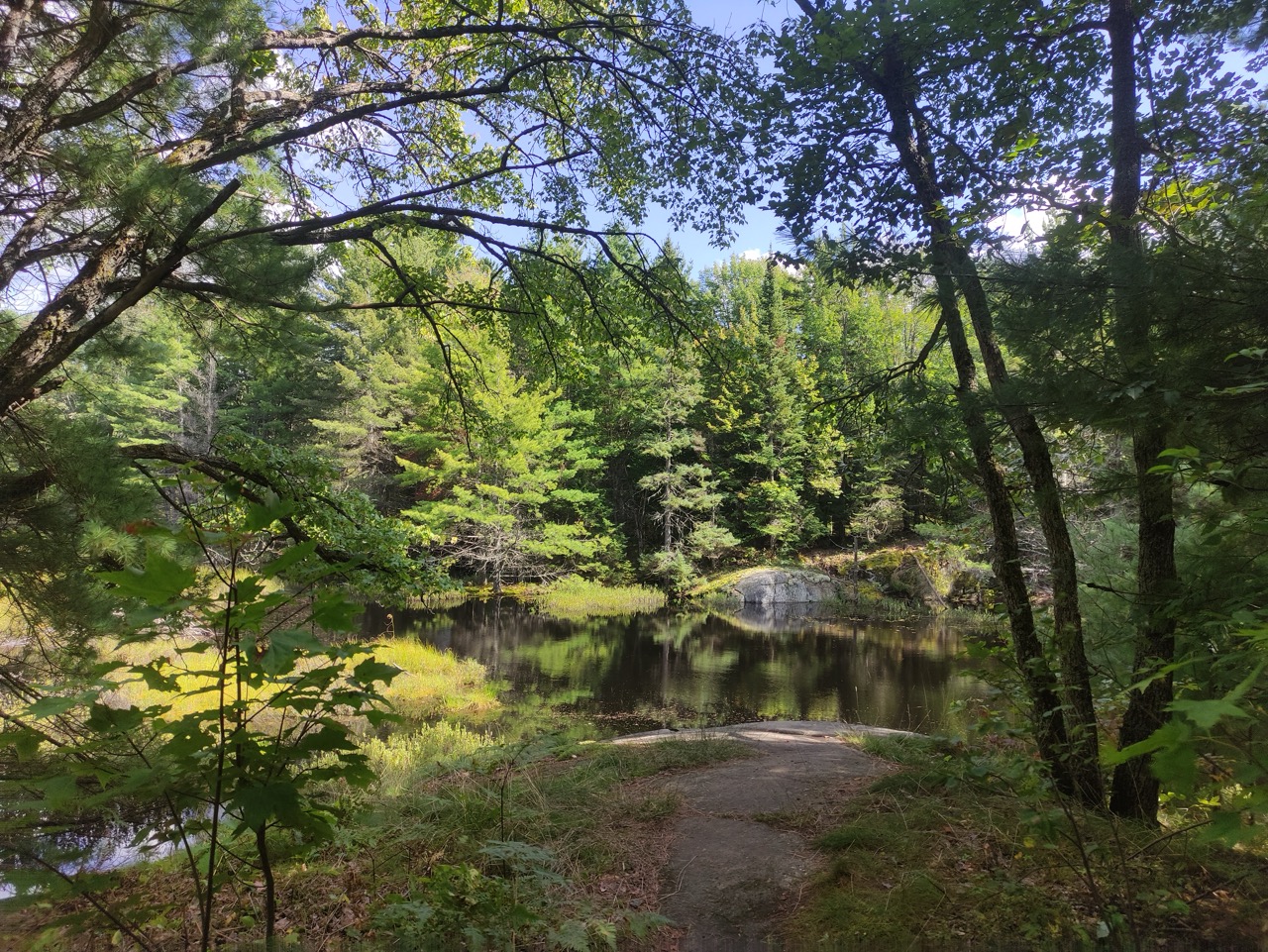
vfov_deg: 54.9
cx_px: 634
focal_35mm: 25
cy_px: 476
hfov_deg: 69.4
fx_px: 916
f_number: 1.89
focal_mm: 5.43
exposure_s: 1/523
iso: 100
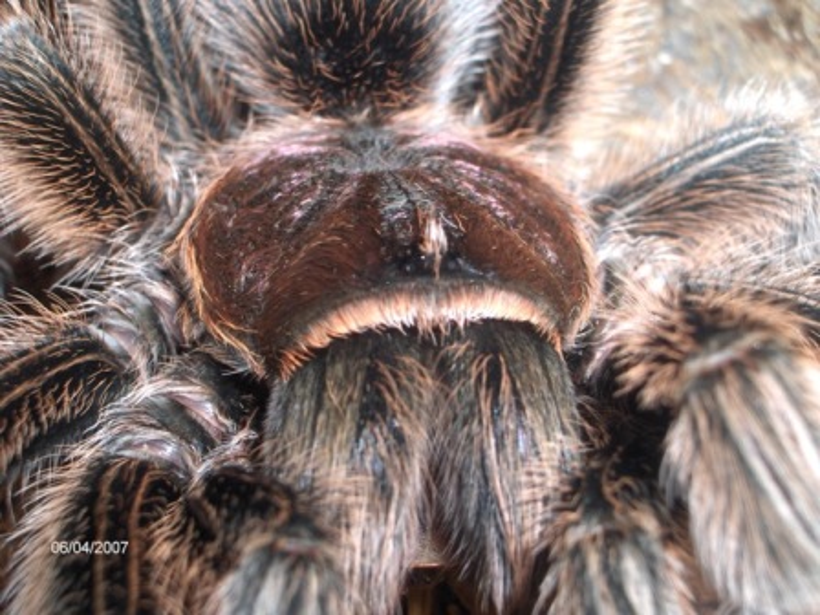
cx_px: 410
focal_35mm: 62
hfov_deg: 31.2
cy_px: 308
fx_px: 1469
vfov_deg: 23.7
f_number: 5.6
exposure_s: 1/90
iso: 100
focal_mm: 10.19
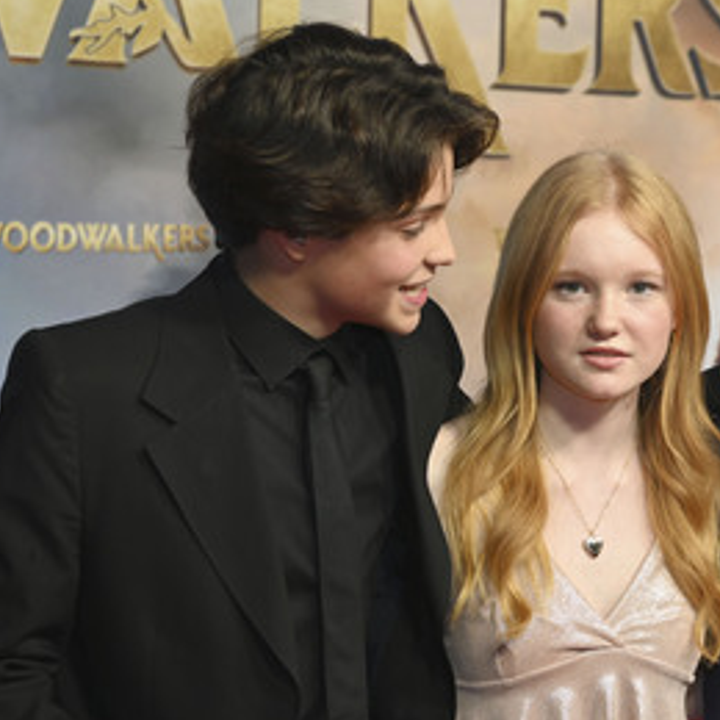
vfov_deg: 19.9
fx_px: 2047
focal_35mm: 87
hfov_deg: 19.8
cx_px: 536
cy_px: 393
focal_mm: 59
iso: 800
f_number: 5.6
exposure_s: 1/160
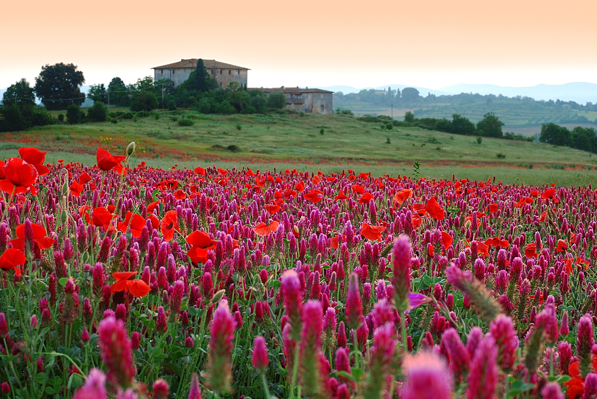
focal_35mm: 75
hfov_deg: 27.0
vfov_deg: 18.2
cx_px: 298
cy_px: 200
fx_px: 1245
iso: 200
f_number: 11
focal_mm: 50
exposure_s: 1/40
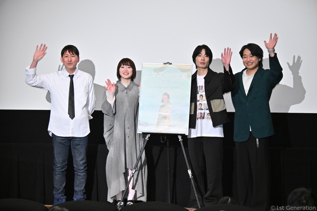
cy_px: 106
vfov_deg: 11.9
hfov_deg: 17.8
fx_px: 1012
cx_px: 158
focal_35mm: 115
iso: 5000
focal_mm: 115
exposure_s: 1/200
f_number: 6.7
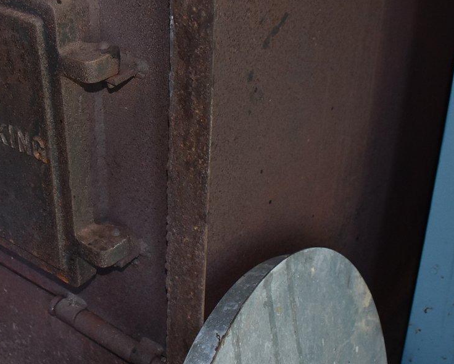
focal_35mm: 65
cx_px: 122
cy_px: 141
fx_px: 873
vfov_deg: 23.4
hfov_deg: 28.8
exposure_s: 1/125
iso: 900
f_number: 3.5
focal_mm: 20
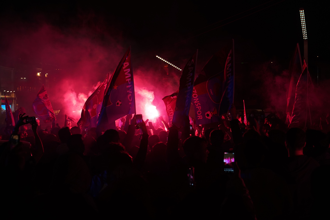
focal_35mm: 42
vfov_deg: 31.9
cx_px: 165
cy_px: 110
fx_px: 385
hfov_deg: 46.4
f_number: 4
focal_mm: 42
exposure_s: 1/500
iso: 2000
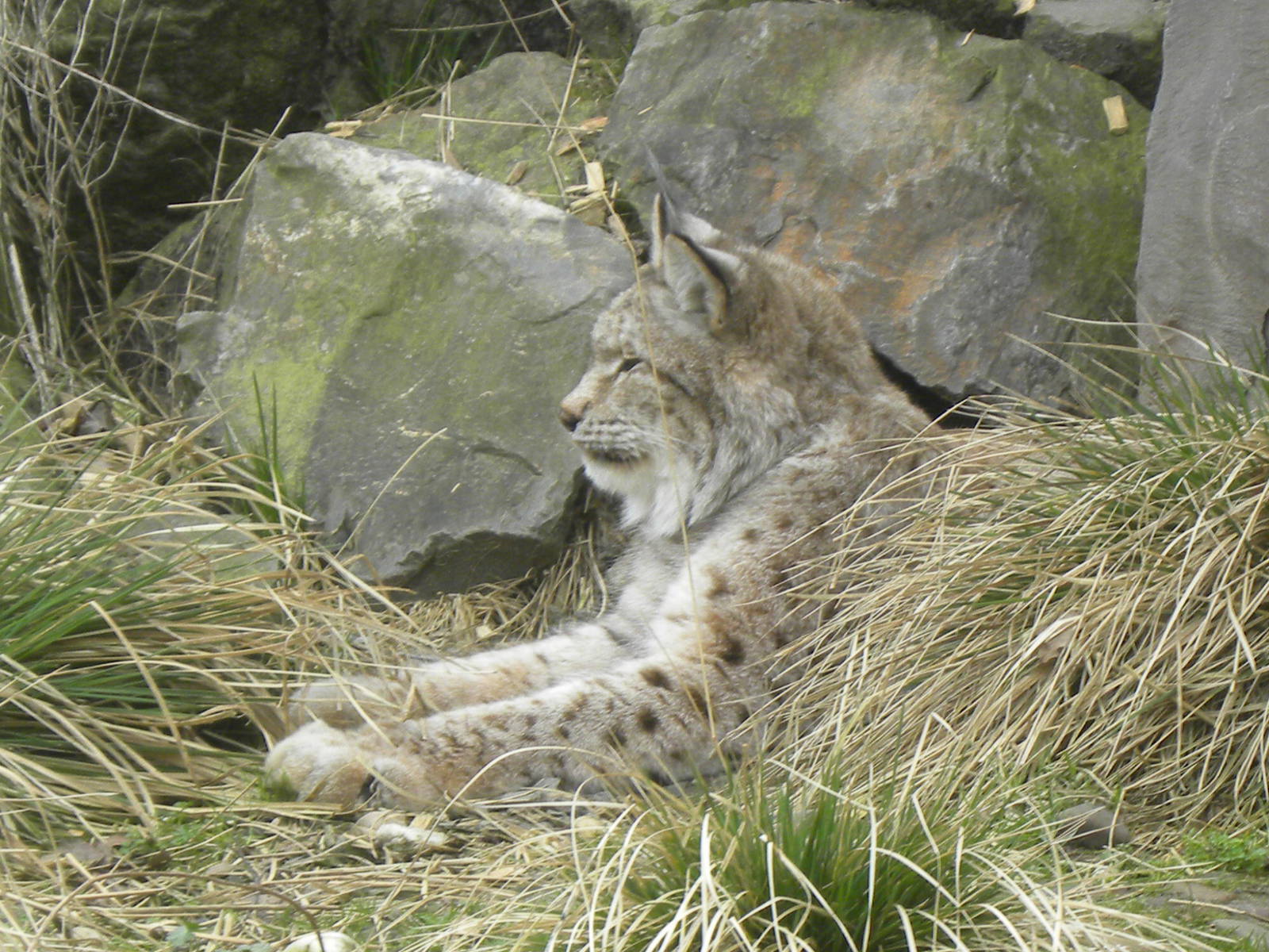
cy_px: 476
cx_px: 634
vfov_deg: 7.0
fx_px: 7772
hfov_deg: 9.3
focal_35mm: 212
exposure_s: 1/81
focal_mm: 37.7
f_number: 4.5
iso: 102
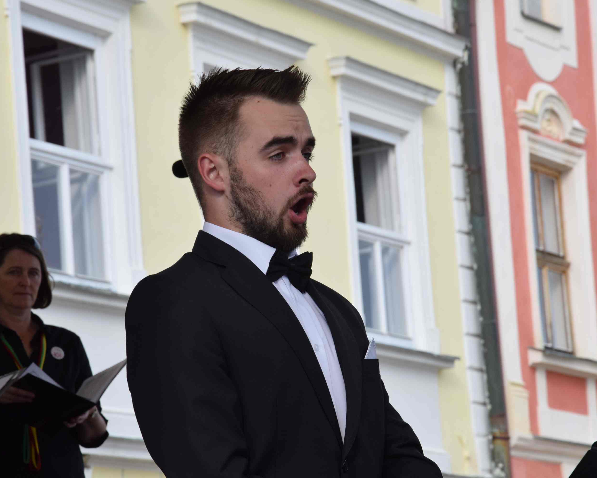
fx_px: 3137
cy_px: 239
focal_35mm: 178
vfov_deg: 8.7
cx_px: 283
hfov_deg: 10.9
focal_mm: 105
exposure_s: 1/200
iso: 400
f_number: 11
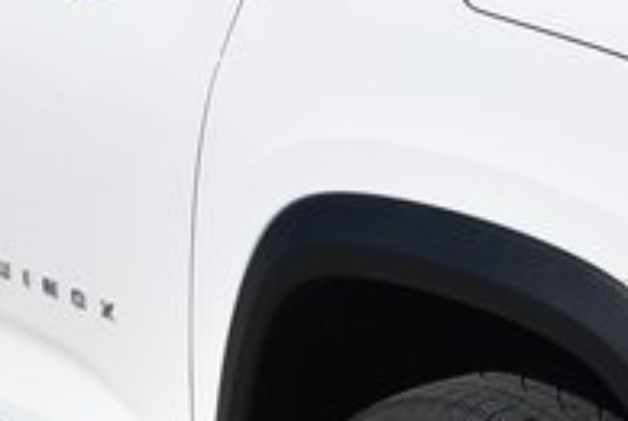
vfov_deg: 8.7
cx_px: 659
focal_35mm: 158
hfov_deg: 12.8
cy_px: 107
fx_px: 2760
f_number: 4.5
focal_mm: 20
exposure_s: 1/1600
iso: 100
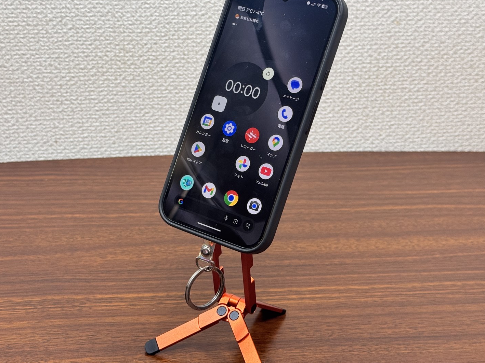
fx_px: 911
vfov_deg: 22.6
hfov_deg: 29.8
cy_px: 182
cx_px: 237
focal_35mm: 65
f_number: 1.78
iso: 100
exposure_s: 1/100
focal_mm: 6.76
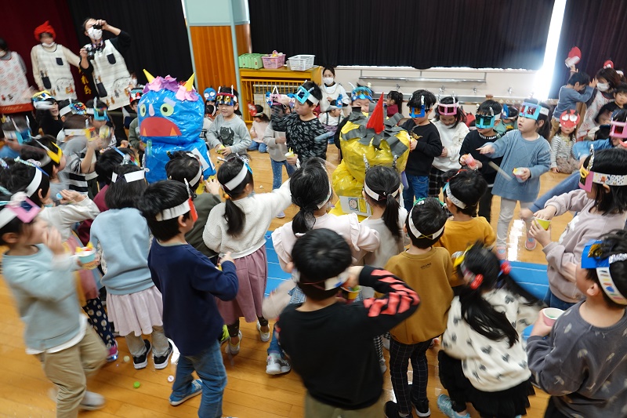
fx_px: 418
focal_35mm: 24
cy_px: 209
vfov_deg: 53.1
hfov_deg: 73.8
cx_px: 314
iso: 250
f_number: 2.4
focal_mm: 8.8
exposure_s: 1/30
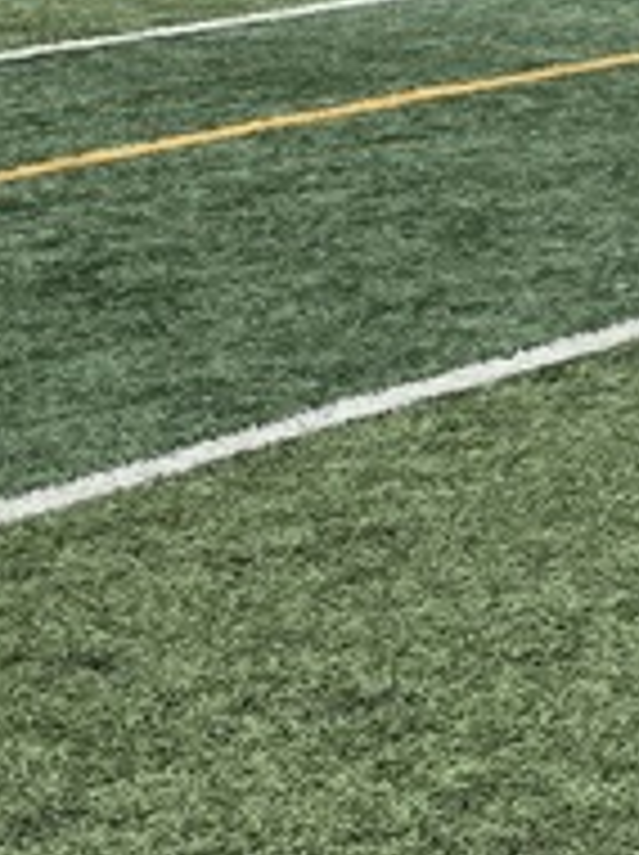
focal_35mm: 124
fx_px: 3059
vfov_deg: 15.8
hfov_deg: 9.9
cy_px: 162
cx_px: 1696
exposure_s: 1/223
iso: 12
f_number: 1.7
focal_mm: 6.3
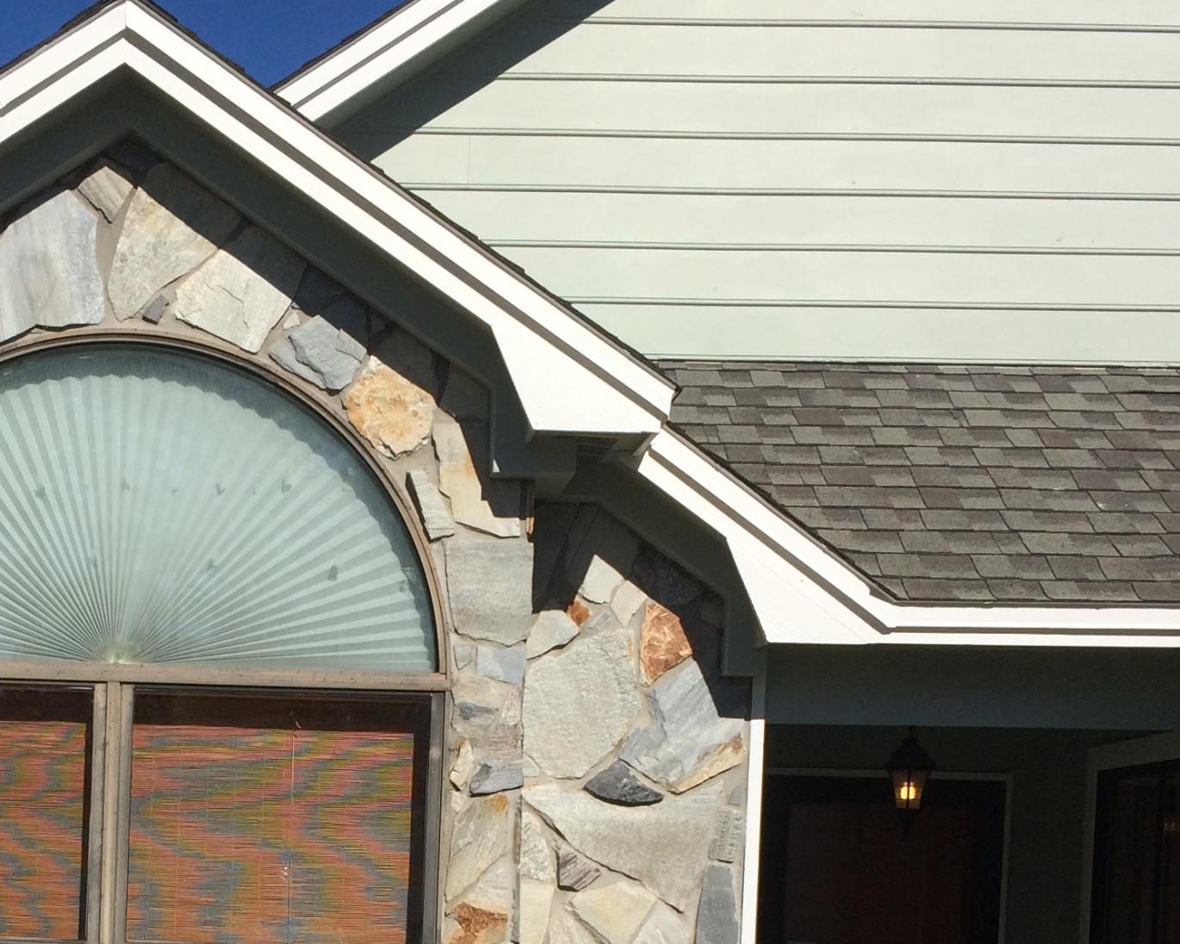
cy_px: 946
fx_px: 2165
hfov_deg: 29.8
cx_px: 245
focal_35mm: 62
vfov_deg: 23.5
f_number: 2.2
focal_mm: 4.15
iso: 32
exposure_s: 1/4566
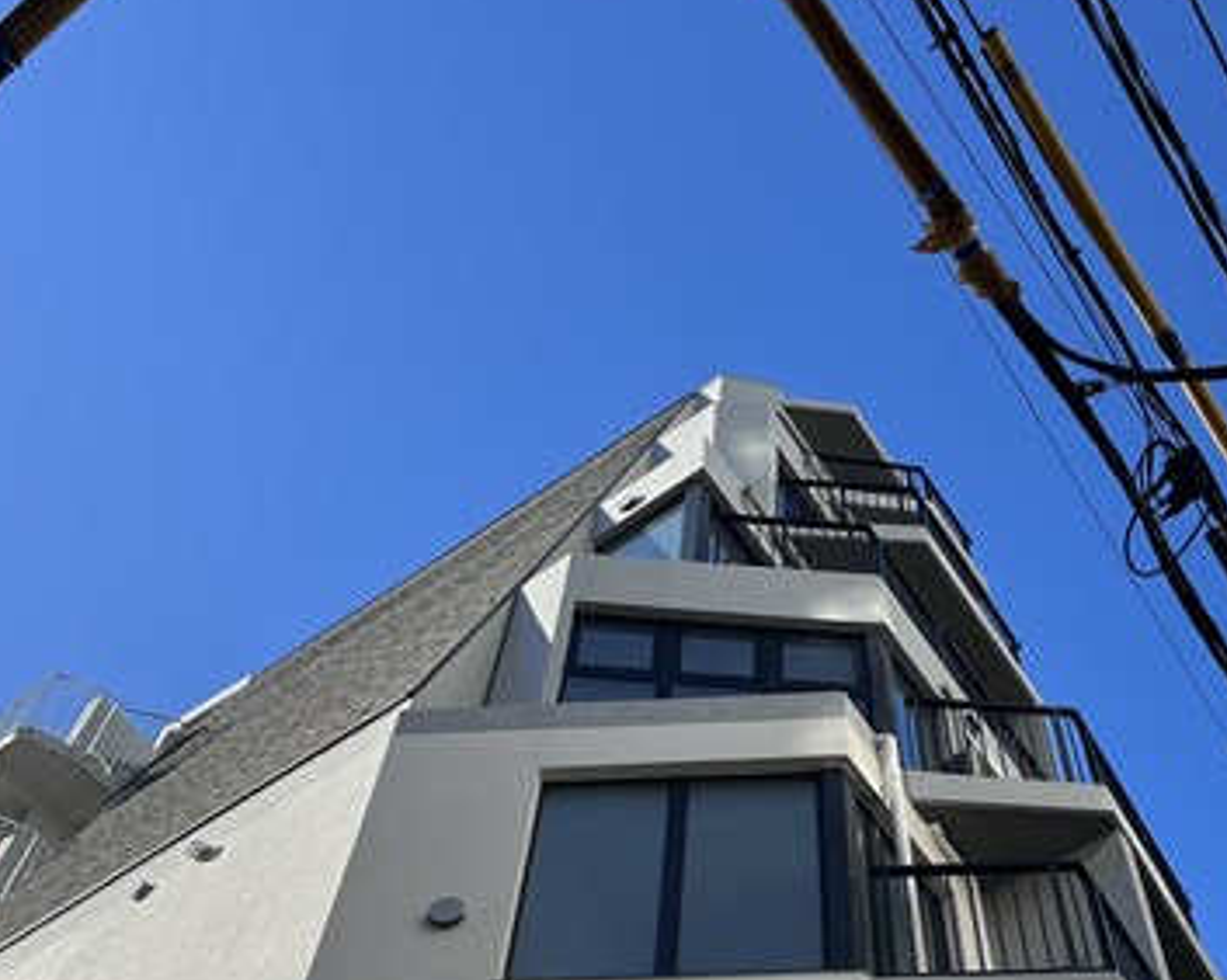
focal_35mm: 46
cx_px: 737
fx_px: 1670
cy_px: 754
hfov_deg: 40.2
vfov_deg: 32.0
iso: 50
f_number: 1.6
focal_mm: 5.1
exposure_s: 1/2062
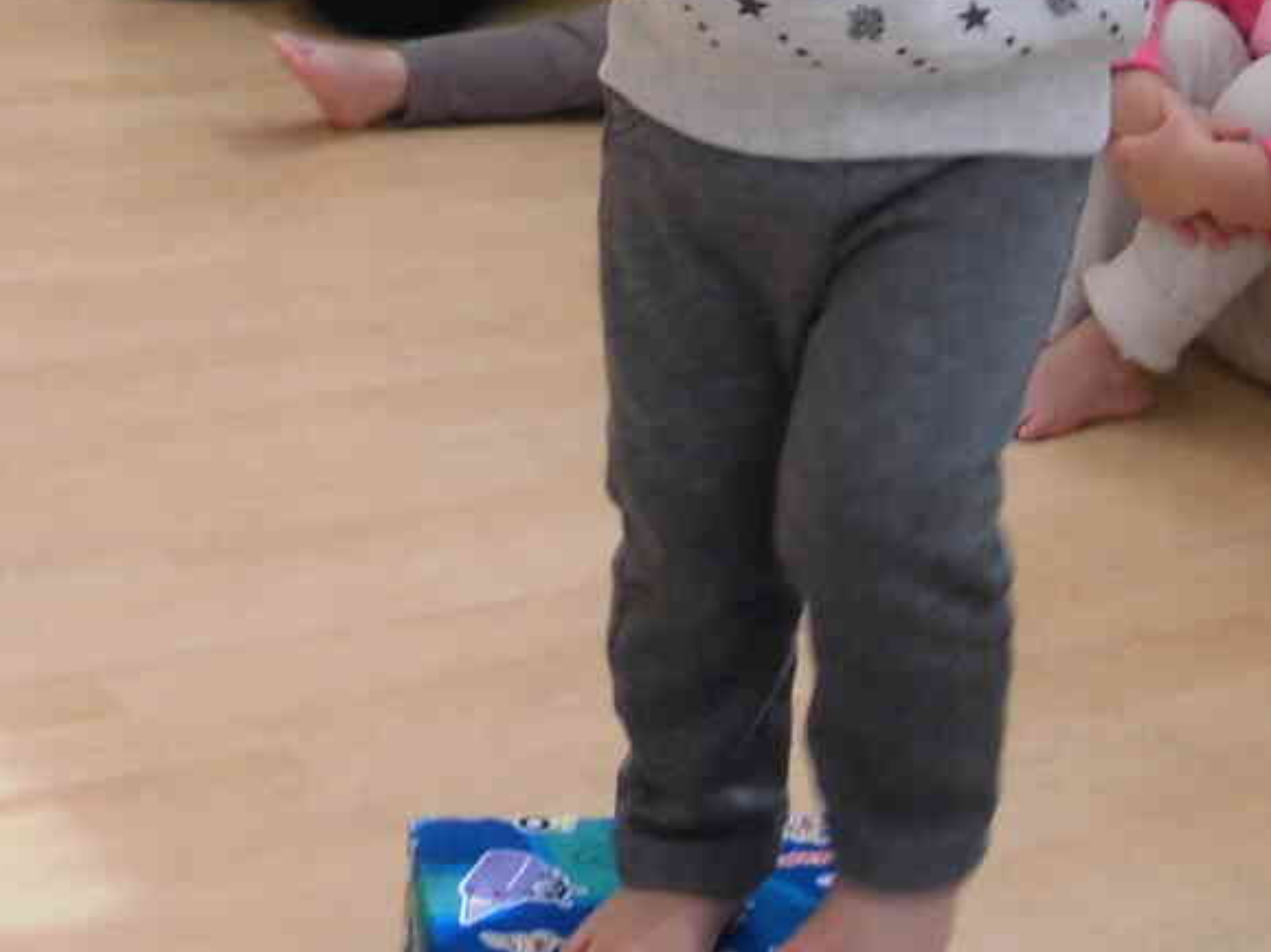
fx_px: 3377
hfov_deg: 21.2
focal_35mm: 92
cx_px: 843
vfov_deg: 15.4
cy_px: -206
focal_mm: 4.6
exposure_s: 1/80
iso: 100
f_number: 3.2
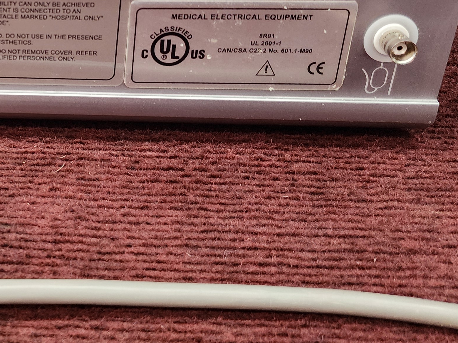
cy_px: 62
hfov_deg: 29.9
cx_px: -26
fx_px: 781
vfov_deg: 24.4
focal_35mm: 59
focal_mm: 6.4
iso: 400
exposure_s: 1/120
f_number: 1.8
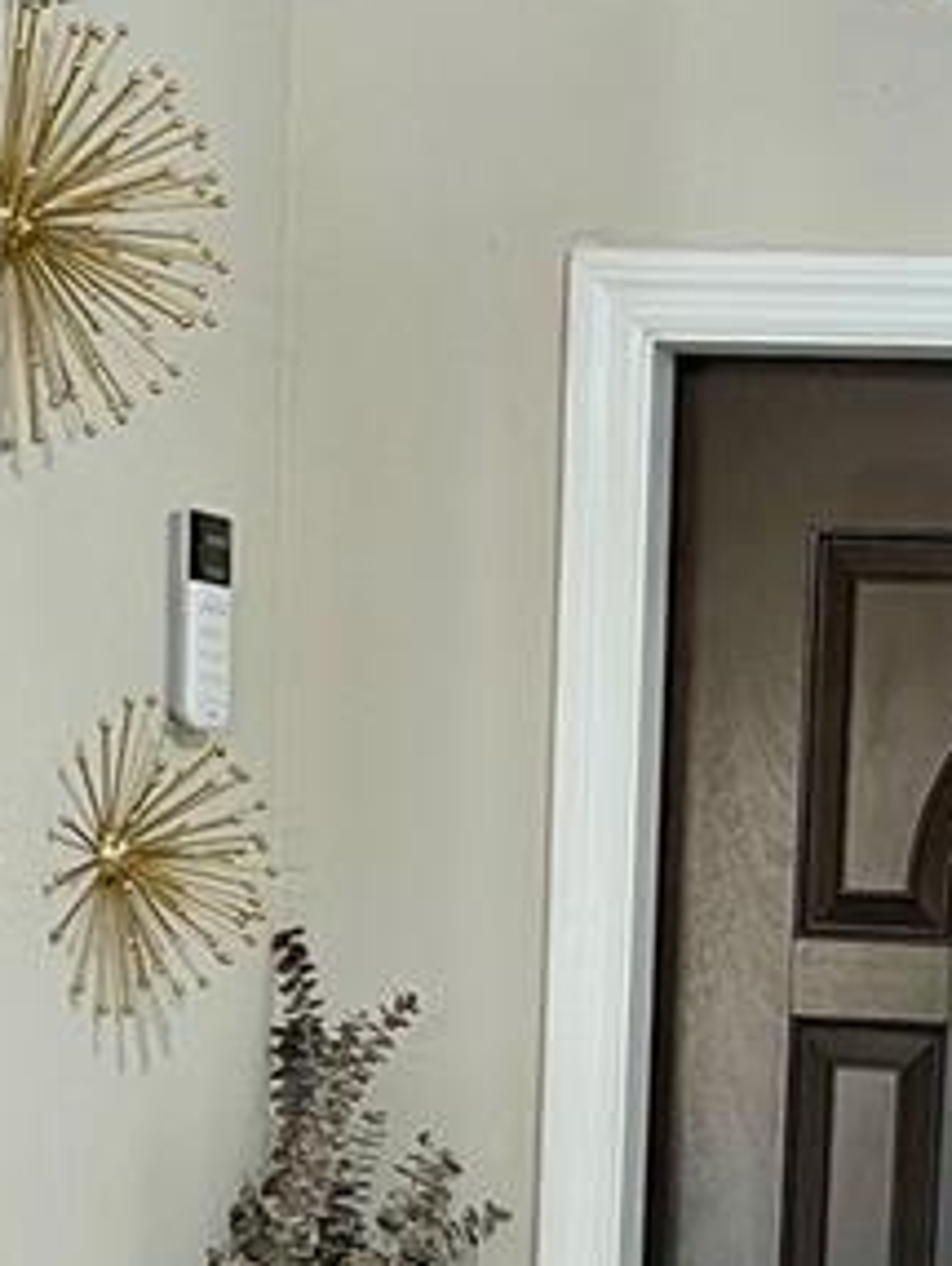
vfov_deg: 17.5
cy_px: 1359
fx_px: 3991
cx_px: 917
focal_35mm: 109
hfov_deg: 13.4
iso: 100
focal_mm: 5.7
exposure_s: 1/60
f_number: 1.5
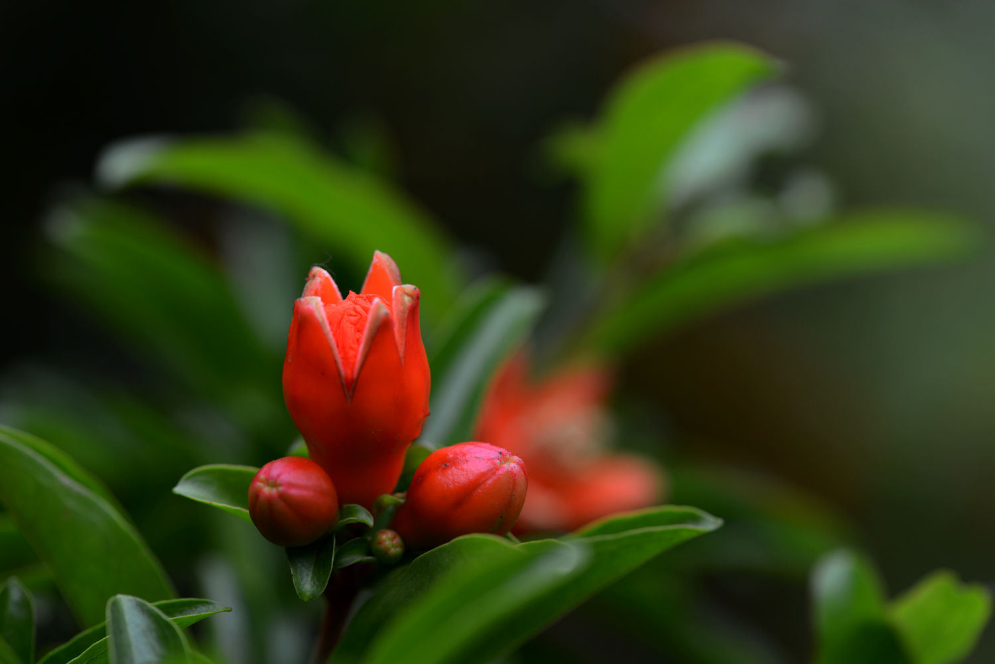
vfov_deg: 13.0
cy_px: 332
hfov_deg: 19.5
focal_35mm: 105
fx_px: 2903
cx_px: 498
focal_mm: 105
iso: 250
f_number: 5.6
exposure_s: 1/160
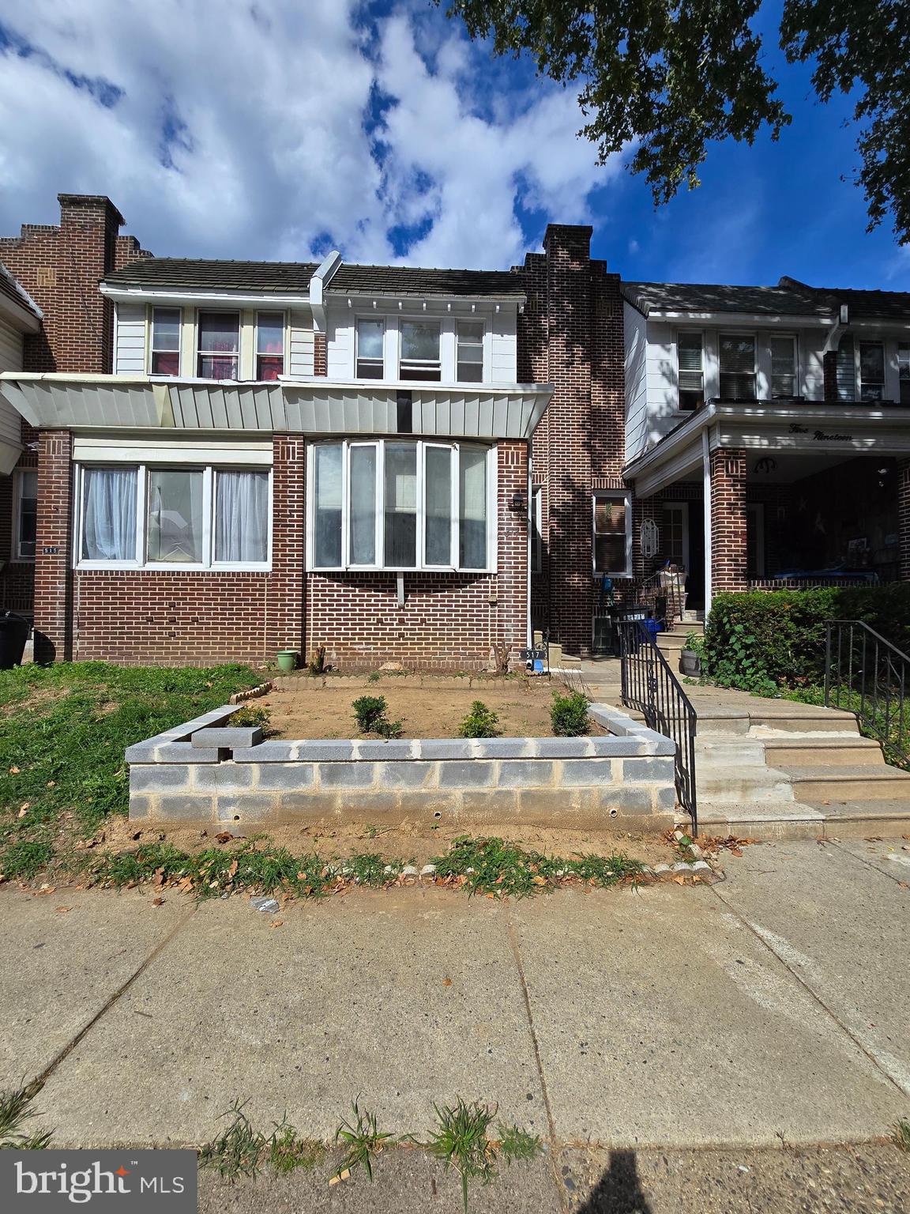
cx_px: 455
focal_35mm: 13
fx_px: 456
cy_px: 607
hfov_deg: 89.9
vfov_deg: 106.2
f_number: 2.2
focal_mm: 2.2
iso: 50
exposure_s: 1/3778
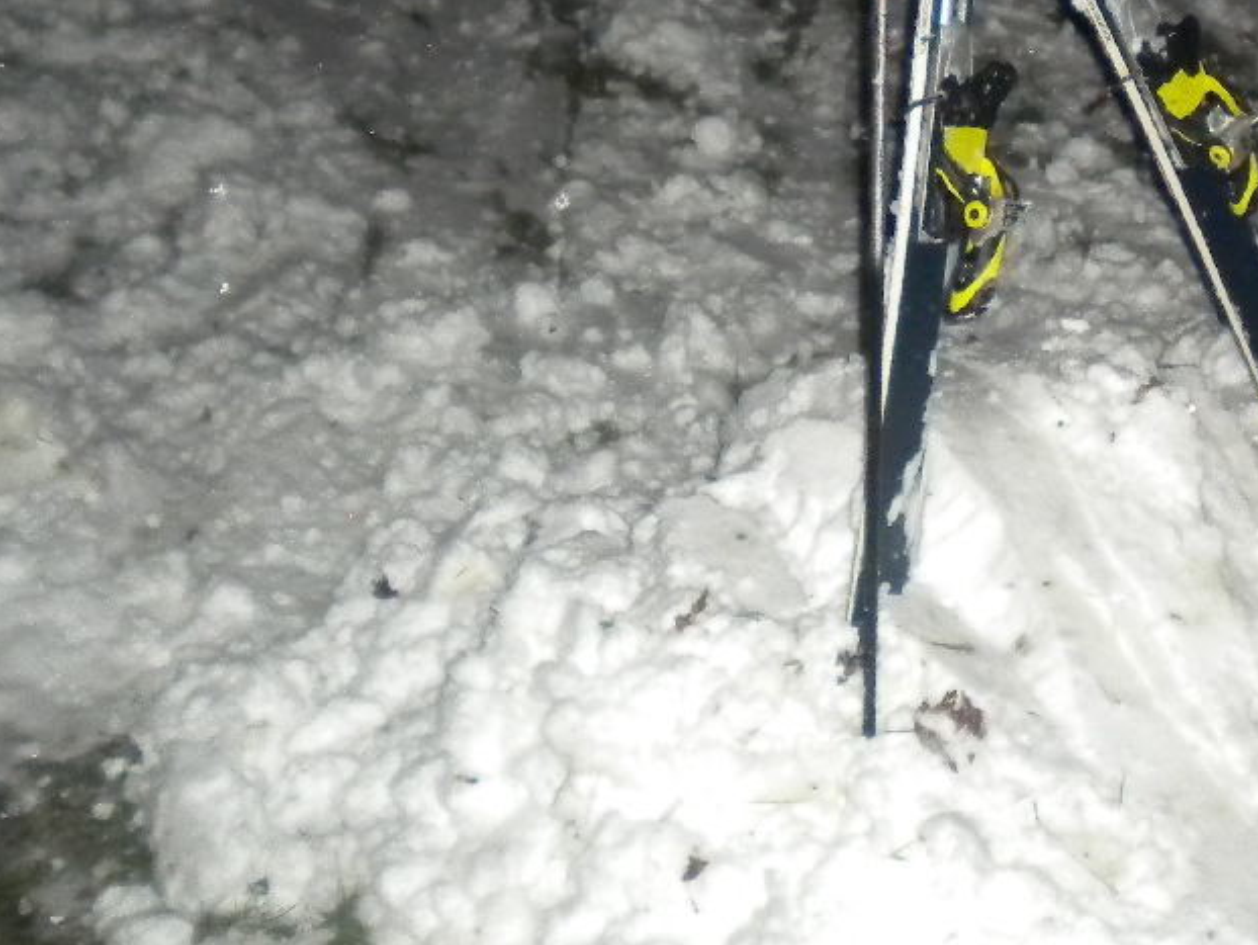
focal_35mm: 75
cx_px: 1142
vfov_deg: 19.2
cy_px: 34
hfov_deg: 25.2
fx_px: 2727
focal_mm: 6.3
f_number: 3.1
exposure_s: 1/30
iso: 400
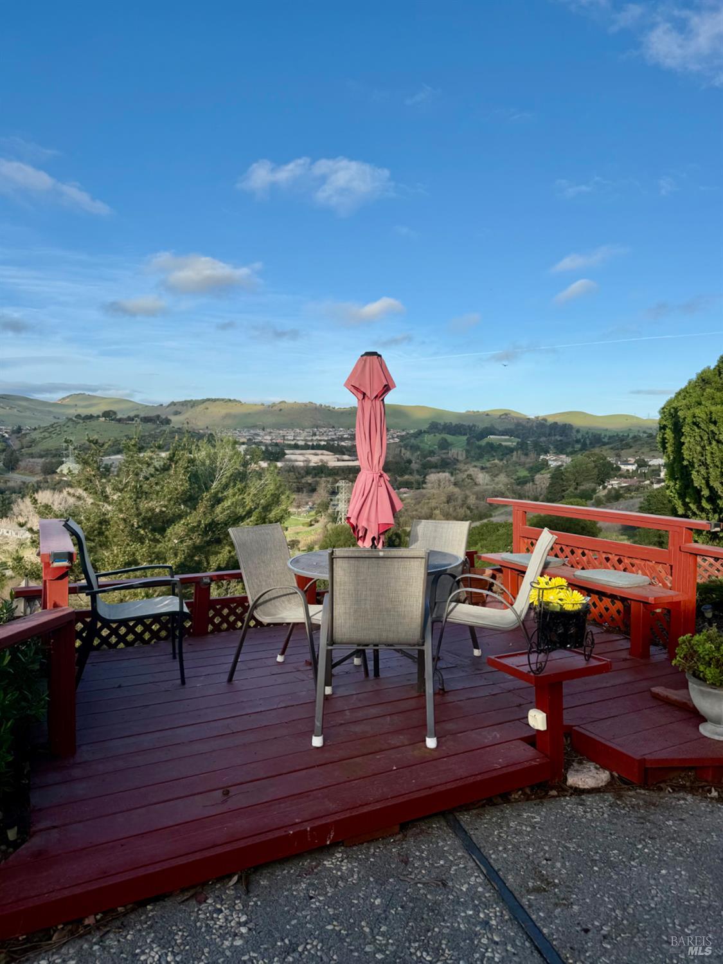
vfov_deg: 71.6
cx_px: 362
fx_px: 668
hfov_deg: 56.8
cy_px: 482
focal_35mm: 24
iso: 80
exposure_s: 1/3584
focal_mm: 6.76
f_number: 1.78
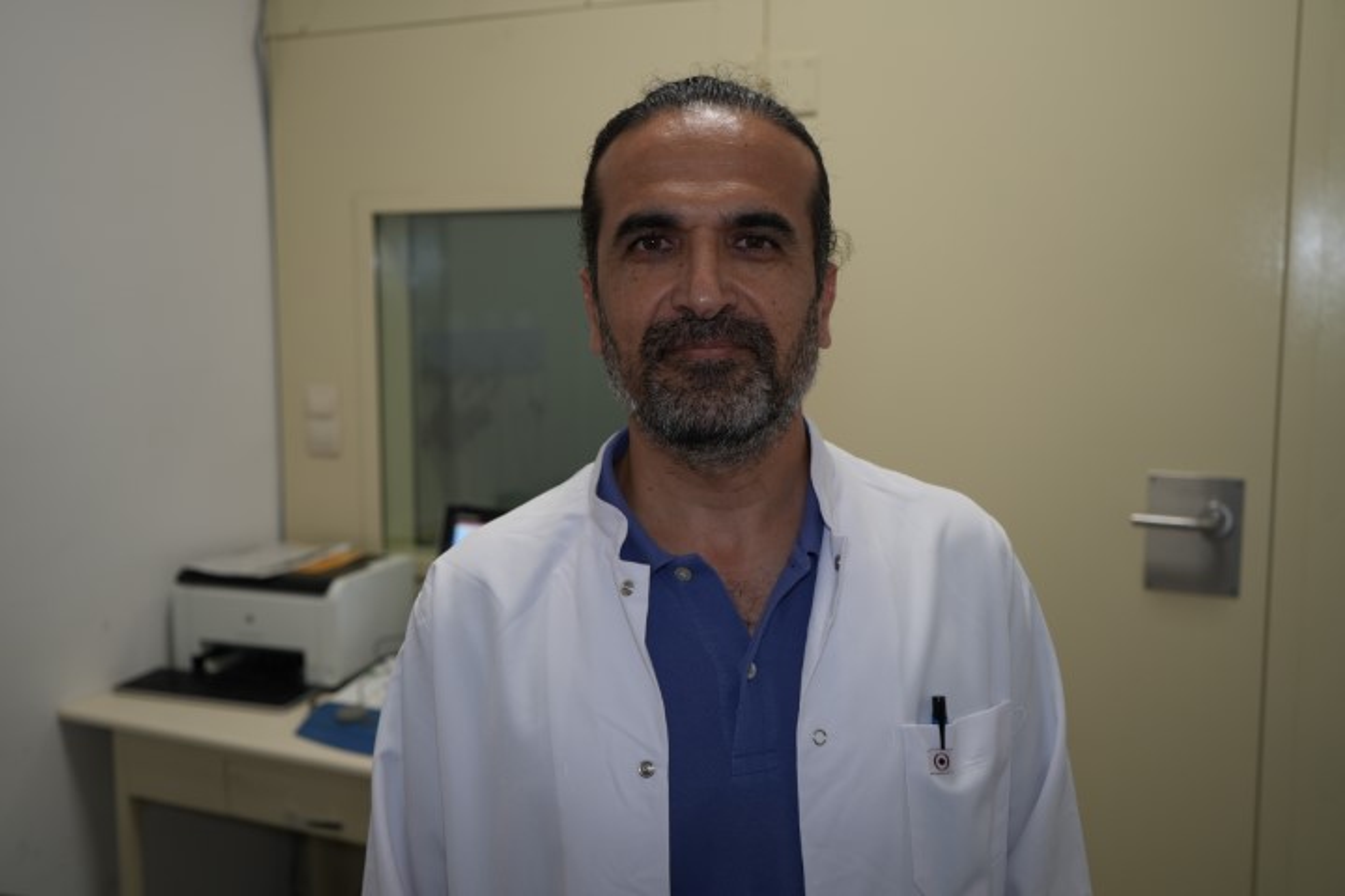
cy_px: 448
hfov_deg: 54.4
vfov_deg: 37.9
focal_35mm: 35
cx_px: 672
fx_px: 1308
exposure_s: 1/50
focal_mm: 35
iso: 320
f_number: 4
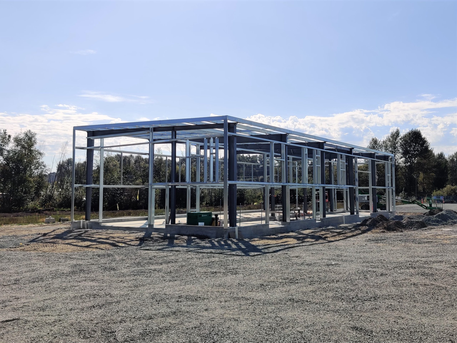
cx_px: 228
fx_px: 356
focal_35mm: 27
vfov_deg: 51.4
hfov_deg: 65.3
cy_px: 172
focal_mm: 4.75
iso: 125
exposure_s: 1/5407
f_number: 1.75
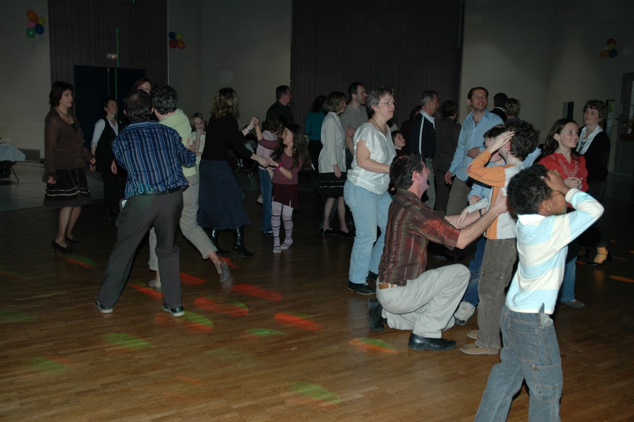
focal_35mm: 36
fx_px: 633
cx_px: 317
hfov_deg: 53.2
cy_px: 211
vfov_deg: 36.8
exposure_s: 1/60
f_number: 4
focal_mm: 24
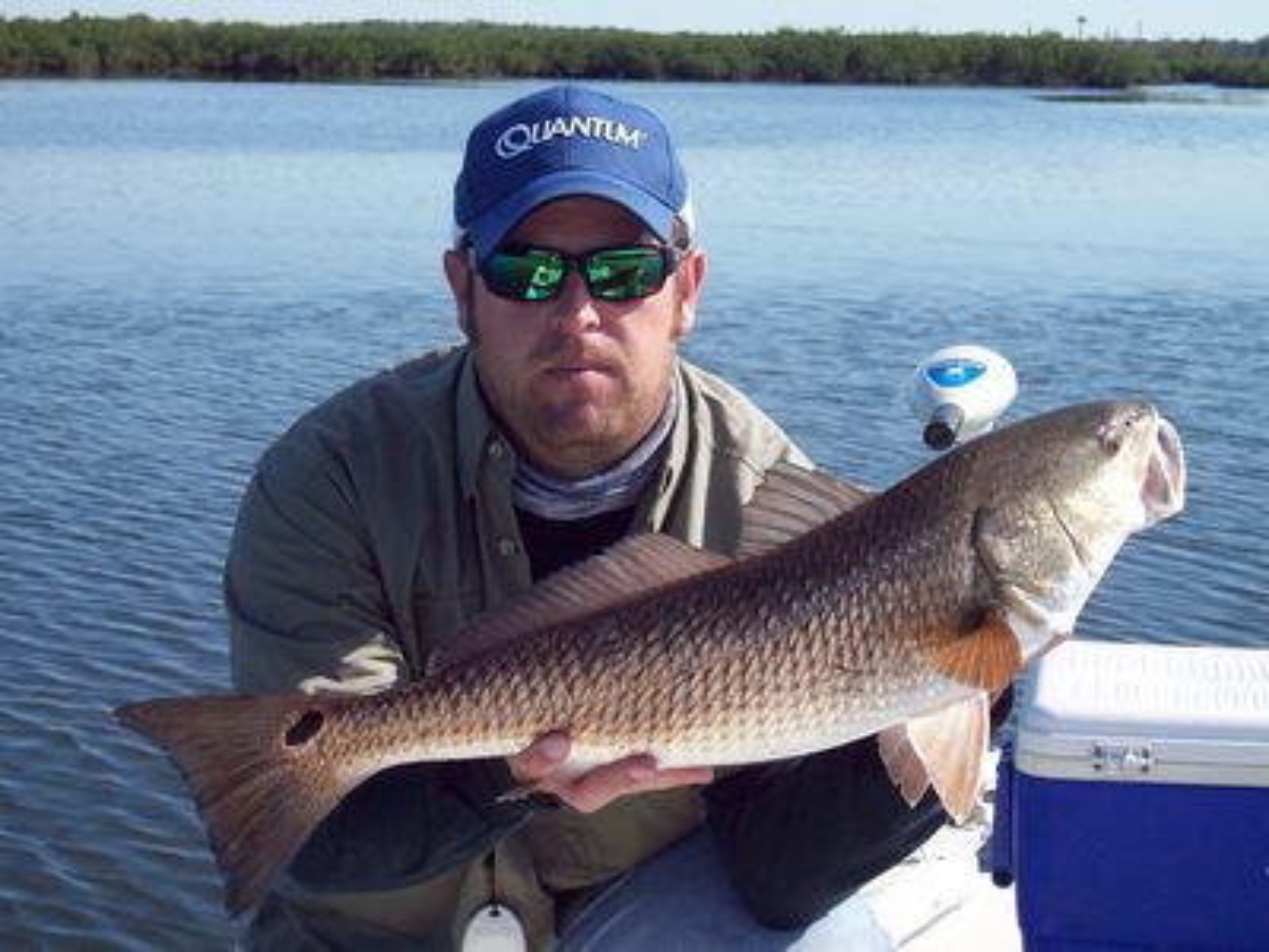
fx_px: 2823
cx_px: 634
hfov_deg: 25.3
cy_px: 476
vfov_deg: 19.1
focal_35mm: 77
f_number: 4.2
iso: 80
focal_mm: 12.8
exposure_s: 1/600
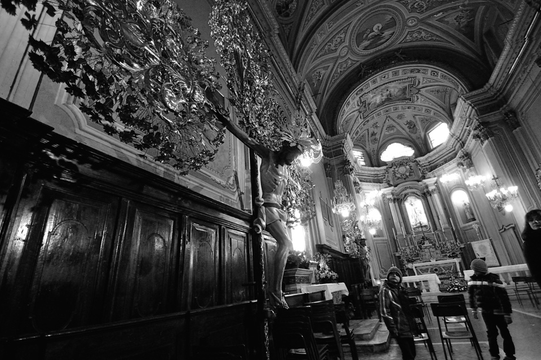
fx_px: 240
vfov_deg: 73.6
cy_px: 186
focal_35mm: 16
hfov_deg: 96.8
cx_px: 268
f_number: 3.5
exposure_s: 1/30
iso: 900
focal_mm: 10
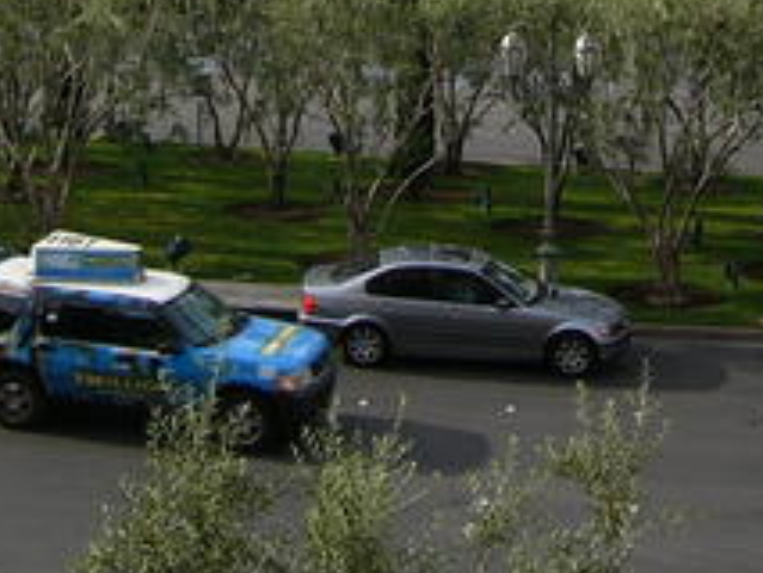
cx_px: 319
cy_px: -254
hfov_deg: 18.7
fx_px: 2316
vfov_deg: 13.4
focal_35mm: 105
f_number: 8
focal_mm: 5.8
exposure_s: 1/80
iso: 50
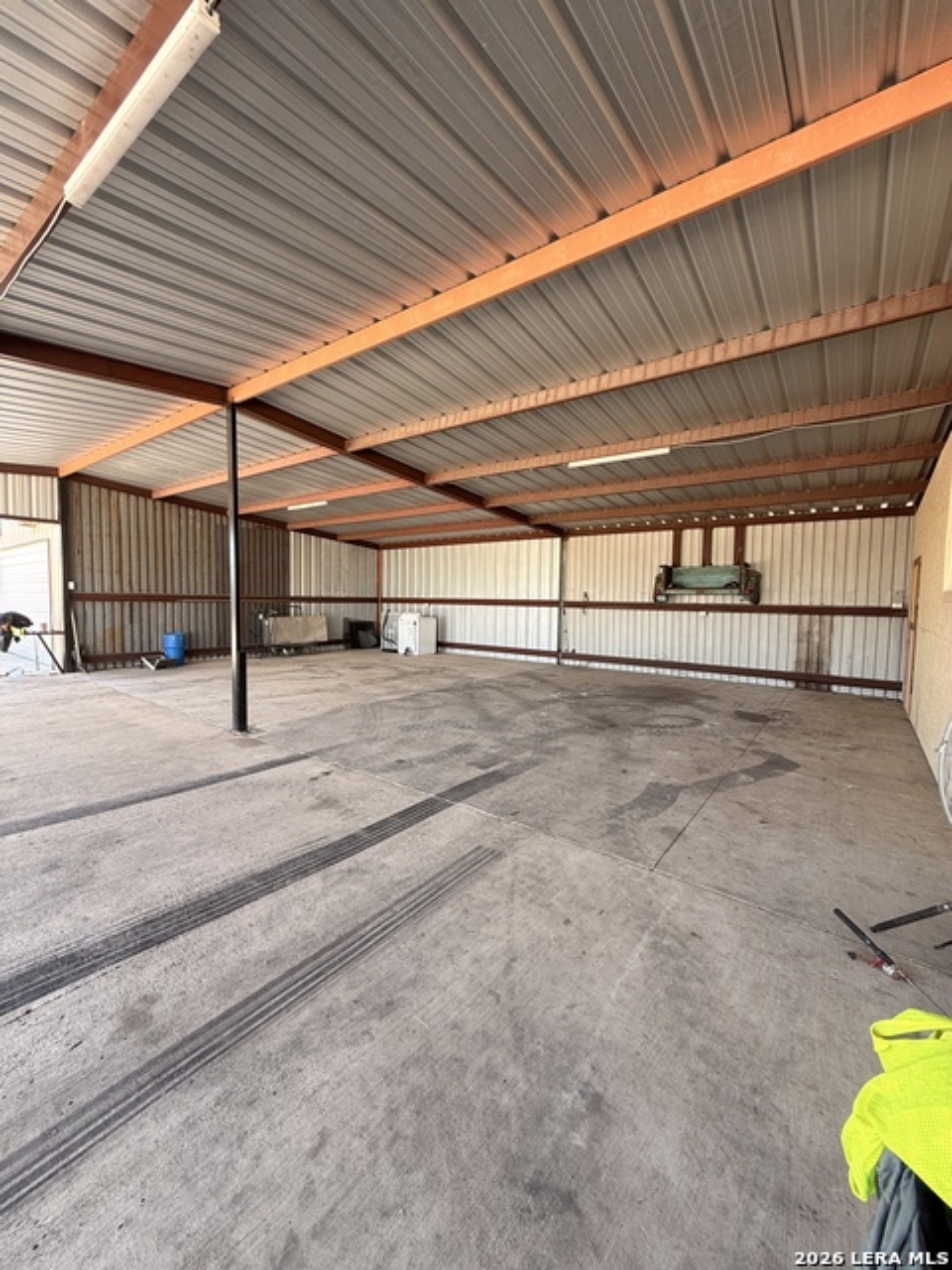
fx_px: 513
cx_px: 476
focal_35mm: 14
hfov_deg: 85.7
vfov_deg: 102.1
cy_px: 635
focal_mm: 2.22
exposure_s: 1/99
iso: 50
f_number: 2.2
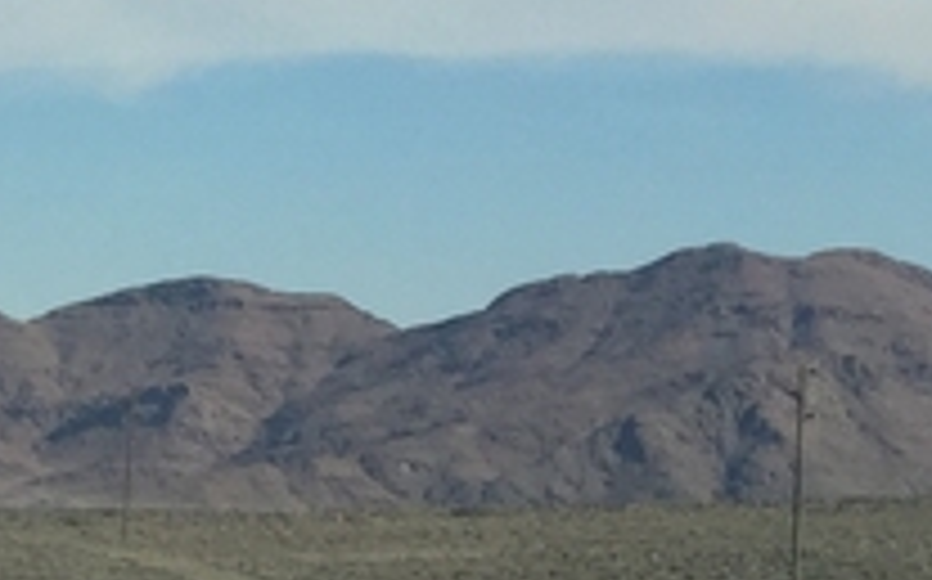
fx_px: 4822
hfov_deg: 10.0
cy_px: 670
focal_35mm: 190
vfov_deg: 6.9
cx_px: -1094
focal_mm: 4.15
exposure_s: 1/2326
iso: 32
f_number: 2.2
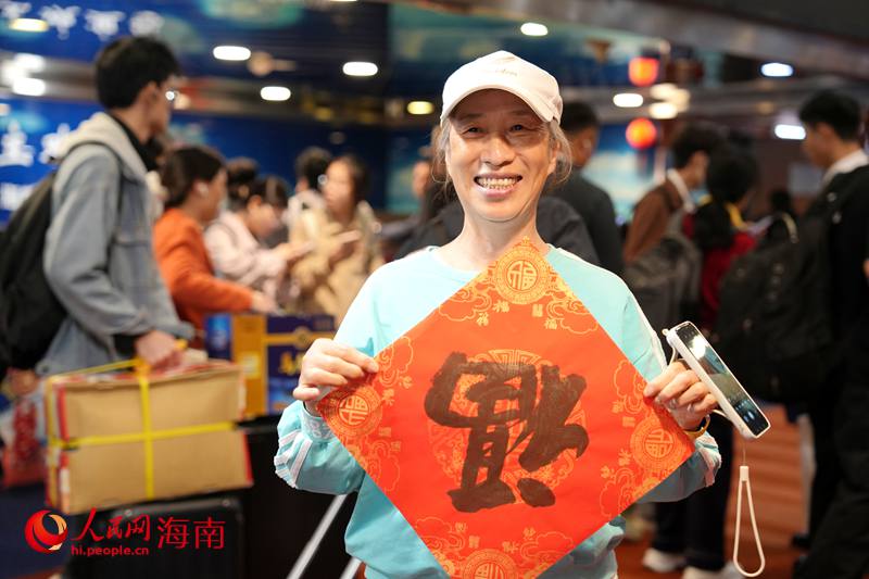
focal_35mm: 58
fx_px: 1400
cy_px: 290
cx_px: 434
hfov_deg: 34.5
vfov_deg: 23.4
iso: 1250
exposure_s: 1/100
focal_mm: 58
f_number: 2.8
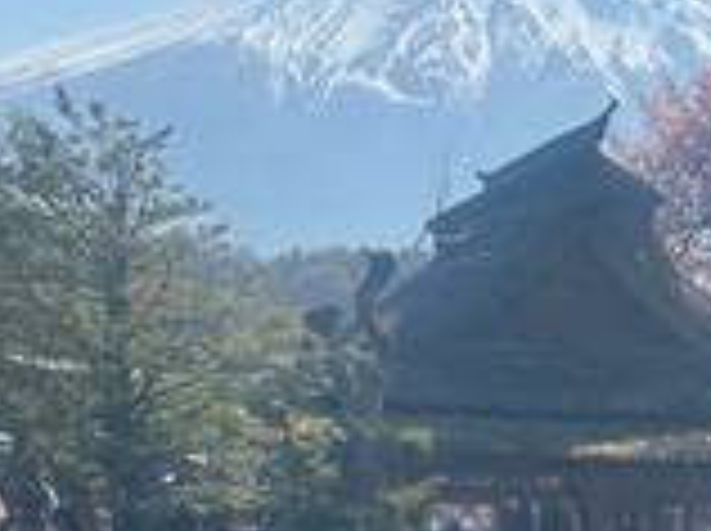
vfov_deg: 10.0
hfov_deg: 13.2
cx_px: 850
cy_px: 567
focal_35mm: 146
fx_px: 2994
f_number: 1.78
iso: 64
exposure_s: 1/3367
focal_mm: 6.86
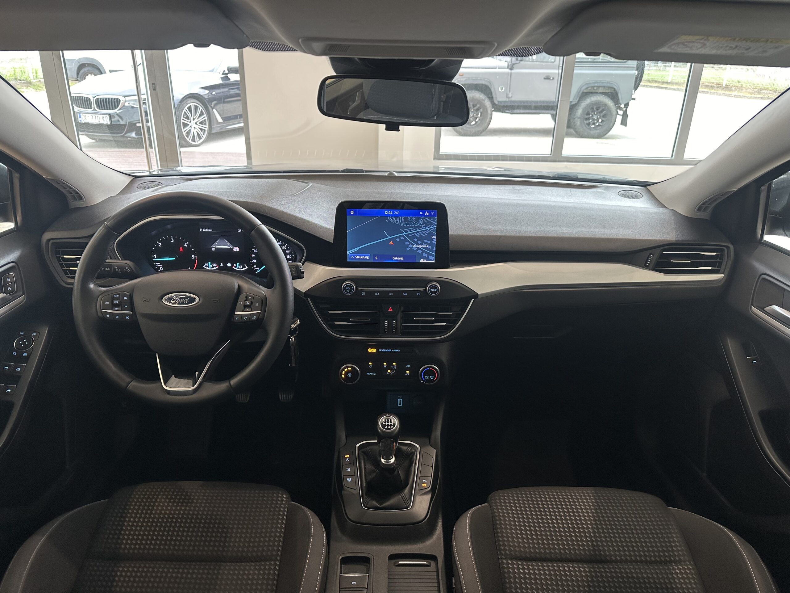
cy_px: 296
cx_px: 395
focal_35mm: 24
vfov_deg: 56.8
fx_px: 548
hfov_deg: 71.6
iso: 160
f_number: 1.78
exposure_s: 1/100
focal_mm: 6.86
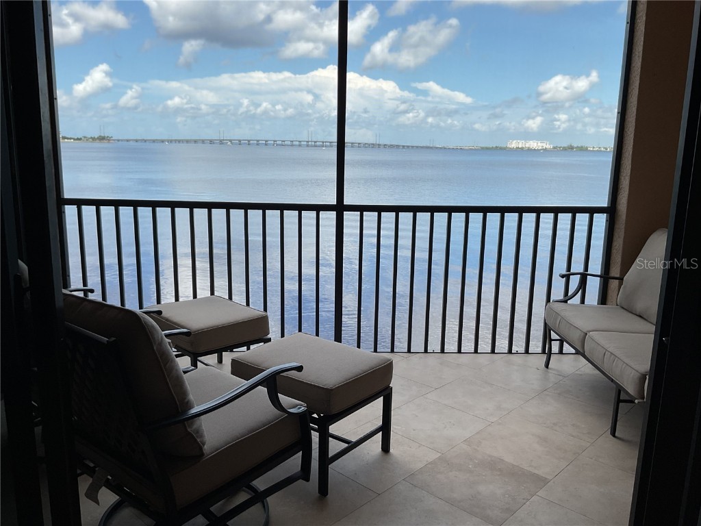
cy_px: 263
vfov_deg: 48.2
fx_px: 587
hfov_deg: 61.7
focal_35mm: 29
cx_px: 350
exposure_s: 1/944
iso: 16
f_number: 1.8
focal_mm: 3
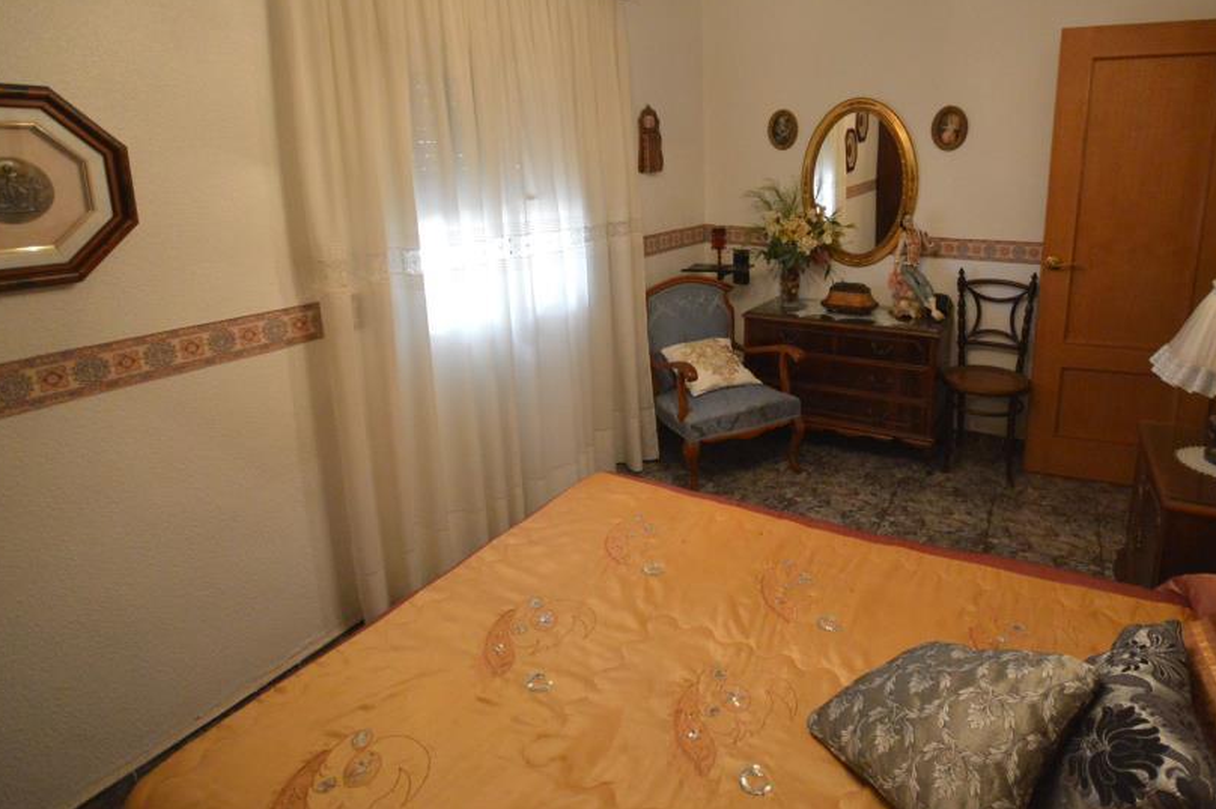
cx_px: 727
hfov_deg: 85.9
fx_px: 641
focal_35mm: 19
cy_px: 301
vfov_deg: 63.6
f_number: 4
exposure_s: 1/60
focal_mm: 10
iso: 3200
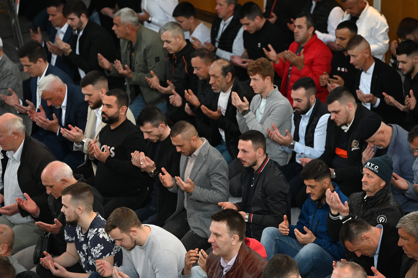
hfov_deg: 10.3
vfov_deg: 6.9
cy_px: 139
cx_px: 209
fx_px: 2321
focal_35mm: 200
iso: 2500
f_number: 5
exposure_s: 1/160
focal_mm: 200
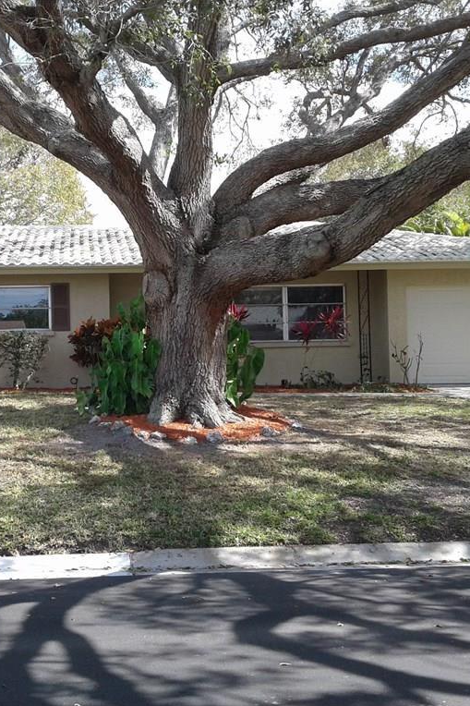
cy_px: 353
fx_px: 901
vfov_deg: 42.8
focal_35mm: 46
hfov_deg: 28.7
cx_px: 108
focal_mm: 3.3
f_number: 2.2
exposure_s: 1/490
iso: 50
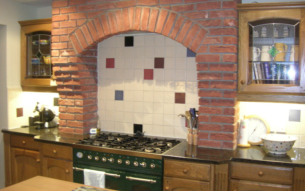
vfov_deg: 34.4
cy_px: 92
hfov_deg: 52.7
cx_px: 156
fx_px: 308
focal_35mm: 37
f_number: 2.9
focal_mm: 5.7
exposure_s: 1/10.1
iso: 200
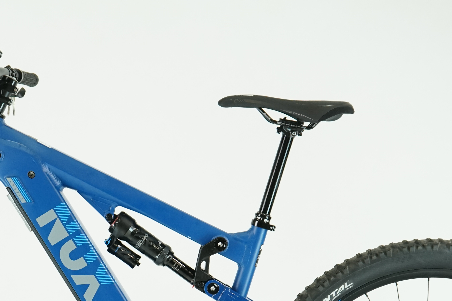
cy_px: 288
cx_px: 121
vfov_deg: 11.7
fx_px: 1456
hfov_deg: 17.6
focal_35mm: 116
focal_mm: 52
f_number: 5.6
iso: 1600
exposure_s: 1/200
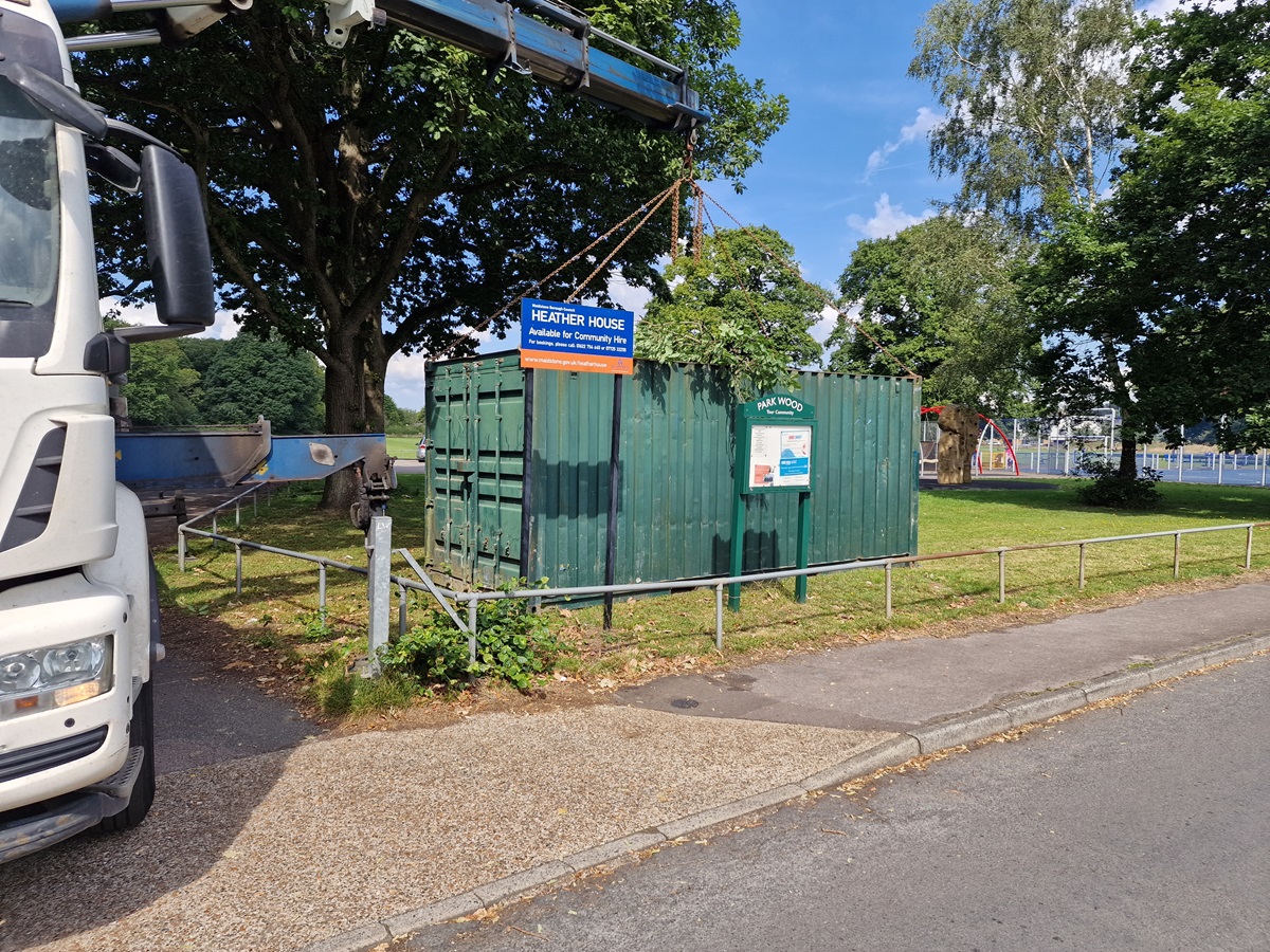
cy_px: 476
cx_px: 635
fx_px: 844
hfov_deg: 73.9
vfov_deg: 58.9
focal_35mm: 23
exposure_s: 1/672
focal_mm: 6.4
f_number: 1.8
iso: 50
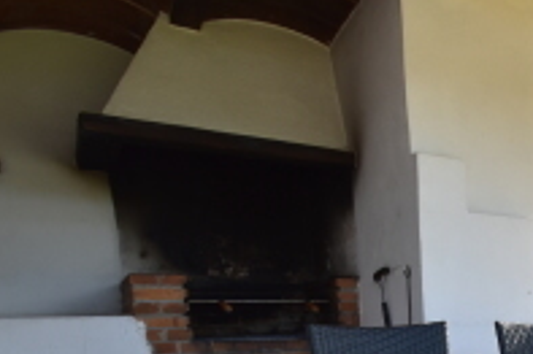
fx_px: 577
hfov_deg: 41.6
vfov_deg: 29.7
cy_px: 415
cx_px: 557
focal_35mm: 39
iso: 400
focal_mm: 10
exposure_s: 1/125
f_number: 9
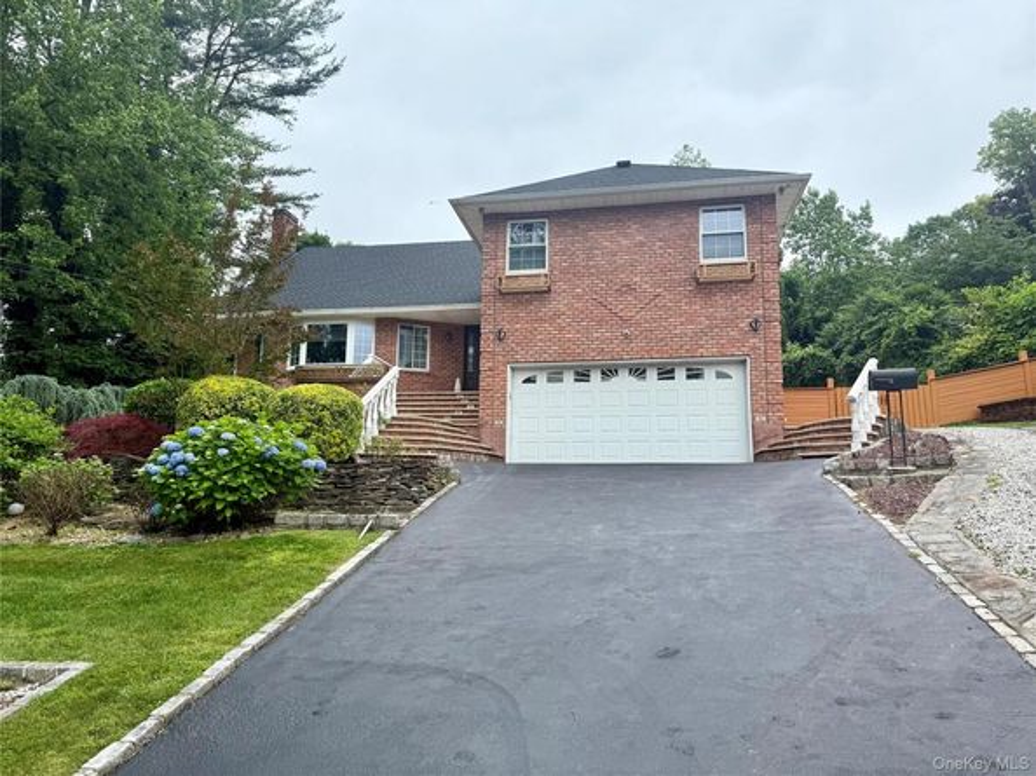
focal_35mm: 24
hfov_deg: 71.6
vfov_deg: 56.8
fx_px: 718
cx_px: 518
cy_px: 388
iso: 80
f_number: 1.78
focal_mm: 6.76
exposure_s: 1/1522
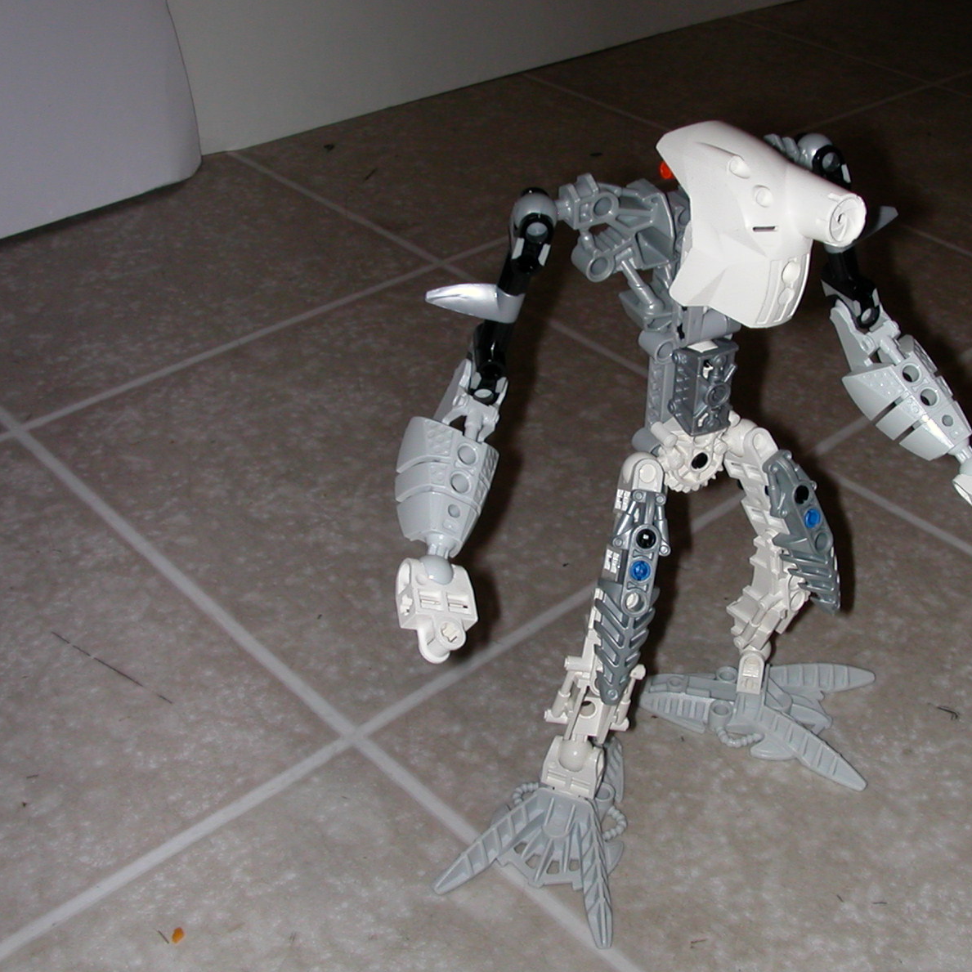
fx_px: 1398
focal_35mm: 44
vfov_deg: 38.3
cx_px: 614
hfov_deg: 38.1
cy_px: 490
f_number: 4.5
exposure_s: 1/59.9
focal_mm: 5.6
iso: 100
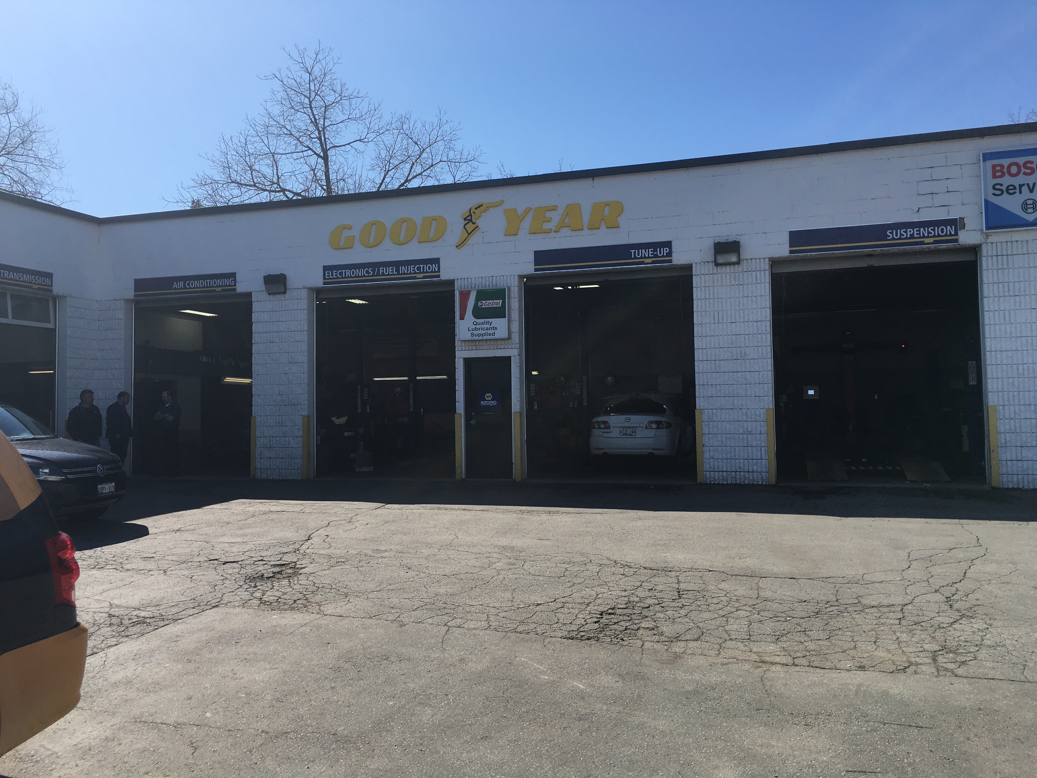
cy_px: 389
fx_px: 869
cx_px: 518
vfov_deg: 48.2
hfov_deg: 61.7
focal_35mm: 29
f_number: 2.2
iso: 25
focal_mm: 4.15
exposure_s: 1/1709
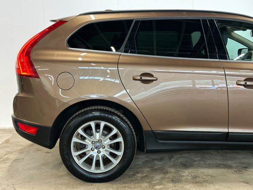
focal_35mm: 48
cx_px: 126
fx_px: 351
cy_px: 95
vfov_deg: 30.3
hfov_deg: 39.7
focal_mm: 6.86
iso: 200
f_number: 1.8
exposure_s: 1/50
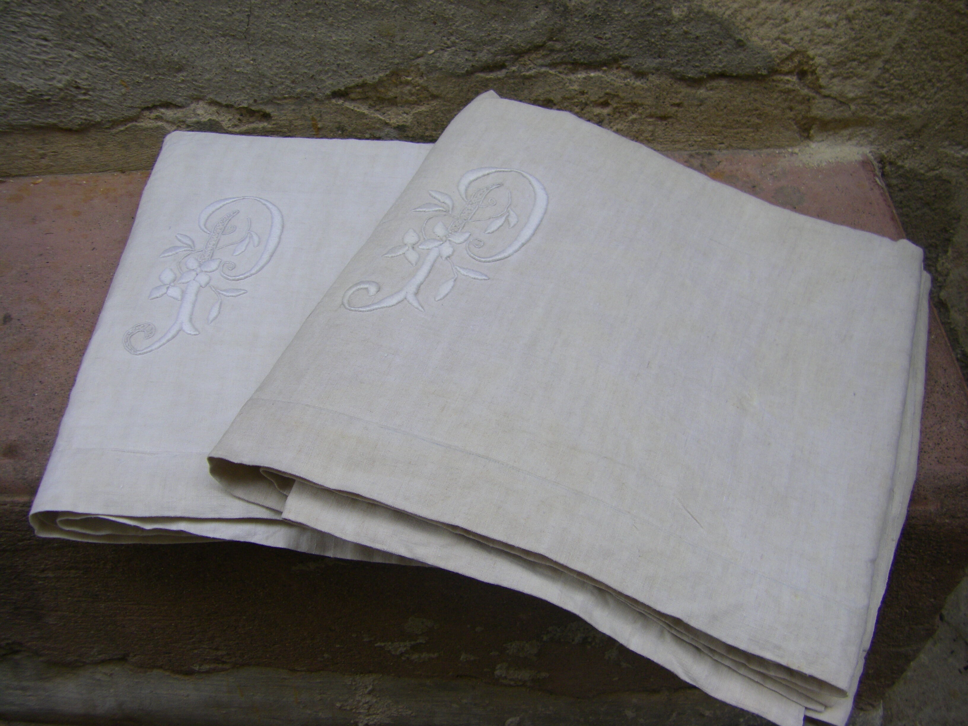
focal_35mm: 38
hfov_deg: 49.0
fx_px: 1063
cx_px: 484
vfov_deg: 37.7
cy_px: 363
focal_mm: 6.3
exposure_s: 1/100
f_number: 3.5
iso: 100
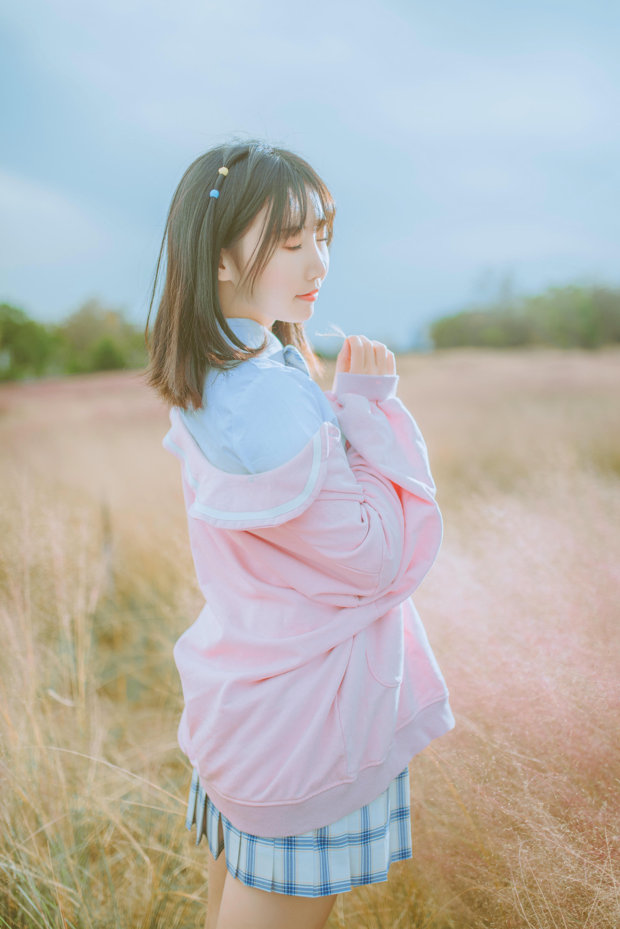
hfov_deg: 37.9
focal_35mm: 35
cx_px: 310
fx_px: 903
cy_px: 464
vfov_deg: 54.4
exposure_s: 1/3200
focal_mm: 35
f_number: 1.4
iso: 64
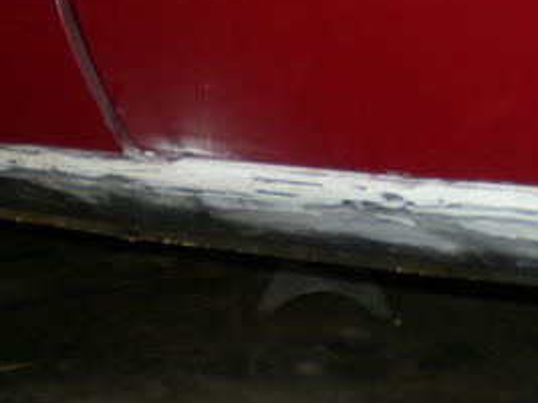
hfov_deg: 21.5
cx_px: 226
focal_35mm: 91
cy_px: 165
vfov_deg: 16.2
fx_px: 1414
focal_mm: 6.3
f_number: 3.1
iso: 50
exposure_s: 1/60
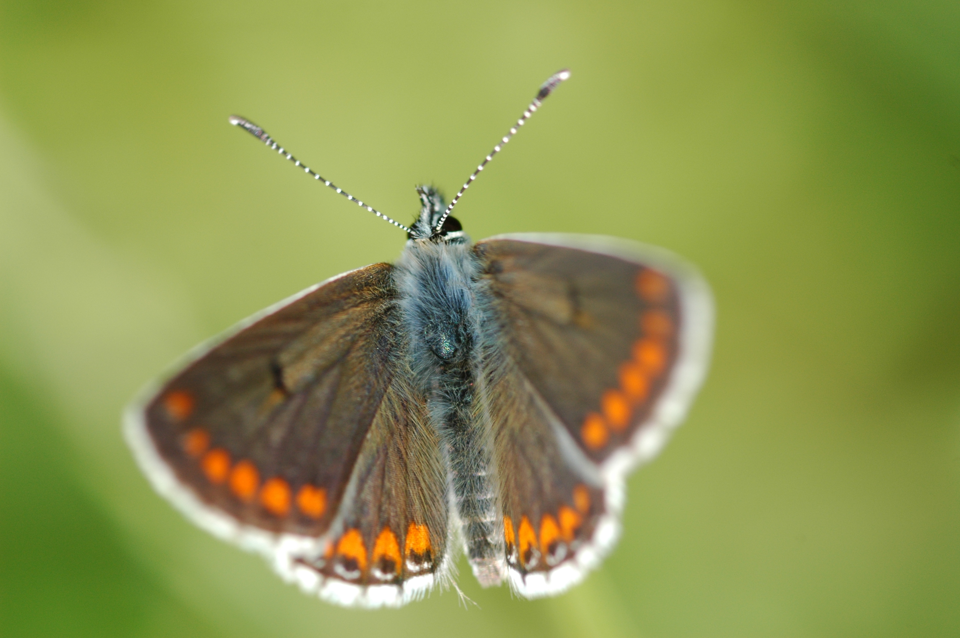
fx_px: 4196
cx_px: 480
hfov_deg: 13.1
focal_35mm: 158
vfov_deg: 8.7
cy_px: 319
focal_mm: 105
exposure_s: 1/320
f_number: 8
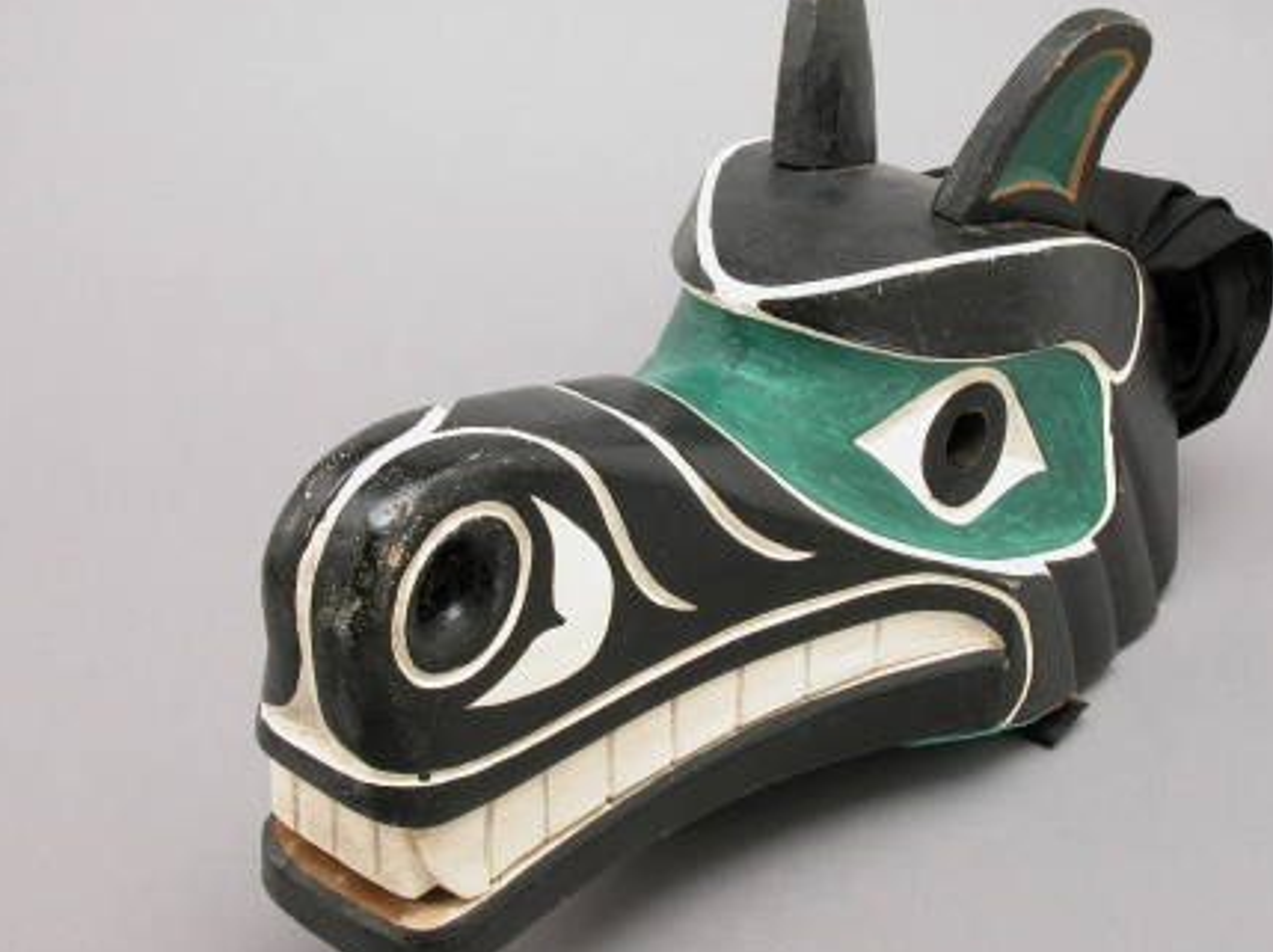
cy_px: 452
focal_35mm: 63
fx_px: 2315
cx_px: 680
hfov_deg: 30.7
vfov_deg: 23.2
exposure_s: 1/2.7
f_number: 7.2
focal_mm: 13.6
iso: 100
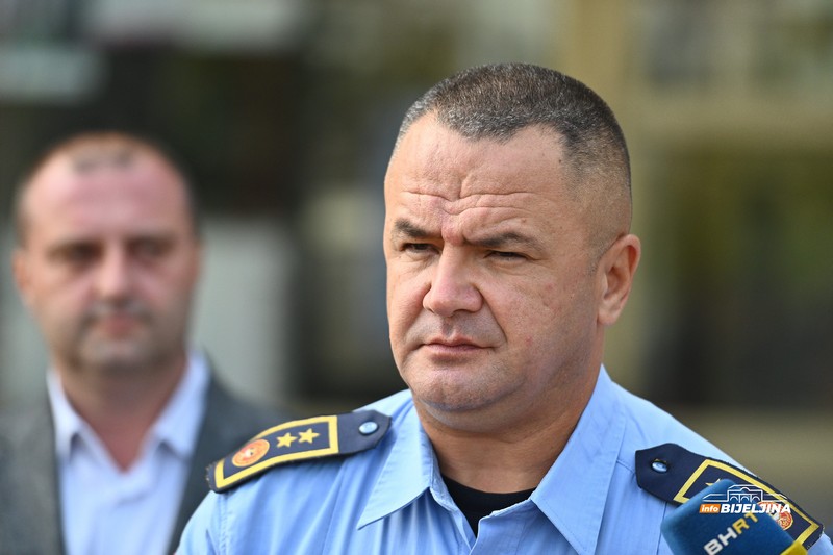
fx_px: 4627
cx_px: 416
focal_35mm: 200
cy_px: 278
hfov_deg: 10.3
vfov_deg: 6.9
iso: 800
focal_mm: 200
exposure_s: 1/3200
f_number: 3.5
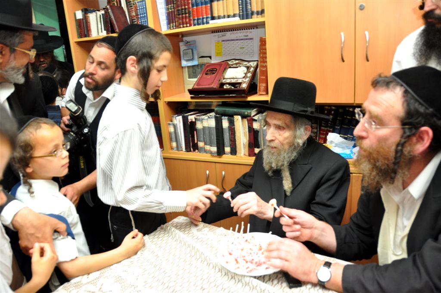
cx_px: 220
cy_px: 146
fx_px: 330
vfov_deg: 47.8
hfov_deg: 67.4
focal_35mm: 27
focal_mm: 18
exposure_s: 1/60
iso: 640
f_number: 4
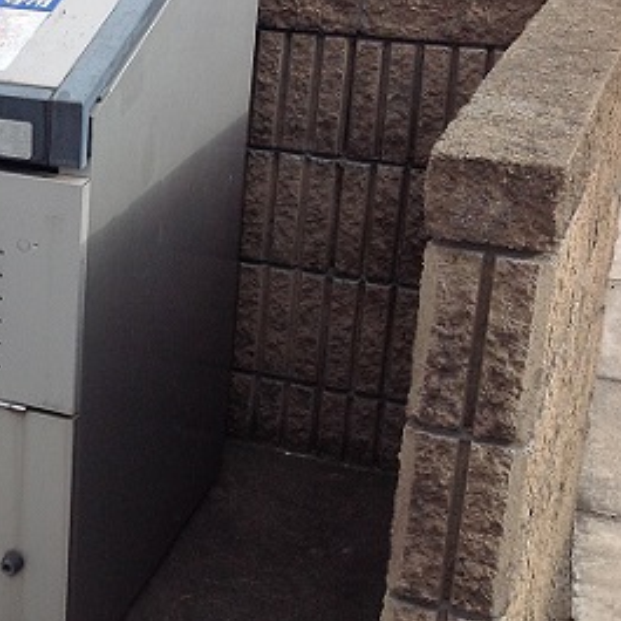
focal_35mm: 87
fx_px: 1766
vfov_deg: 19.9
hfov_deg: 18.4
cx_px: -219
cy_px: 199
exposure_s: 1/560
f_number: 2.4
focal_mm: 4.28
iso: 50
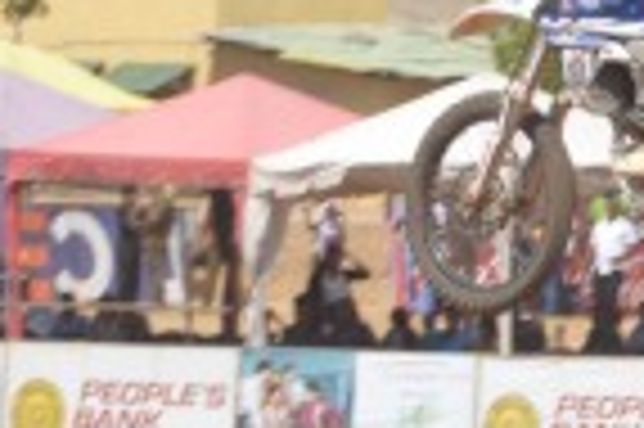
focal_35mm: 849
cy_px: 79
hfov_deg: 2.4
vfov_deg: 1.6
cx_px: 874
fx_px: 15172
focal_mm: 135
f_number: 9
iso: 200
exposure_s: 1/500
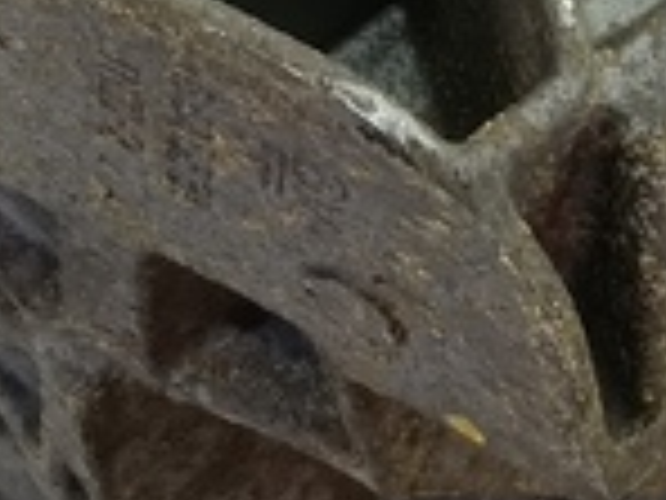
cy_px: -527
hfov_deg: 10.6
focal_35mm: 187
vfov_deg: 7.6
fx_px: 3598
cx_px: 302
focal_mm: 4.11
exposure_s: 1/50
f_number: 1.6
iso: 130
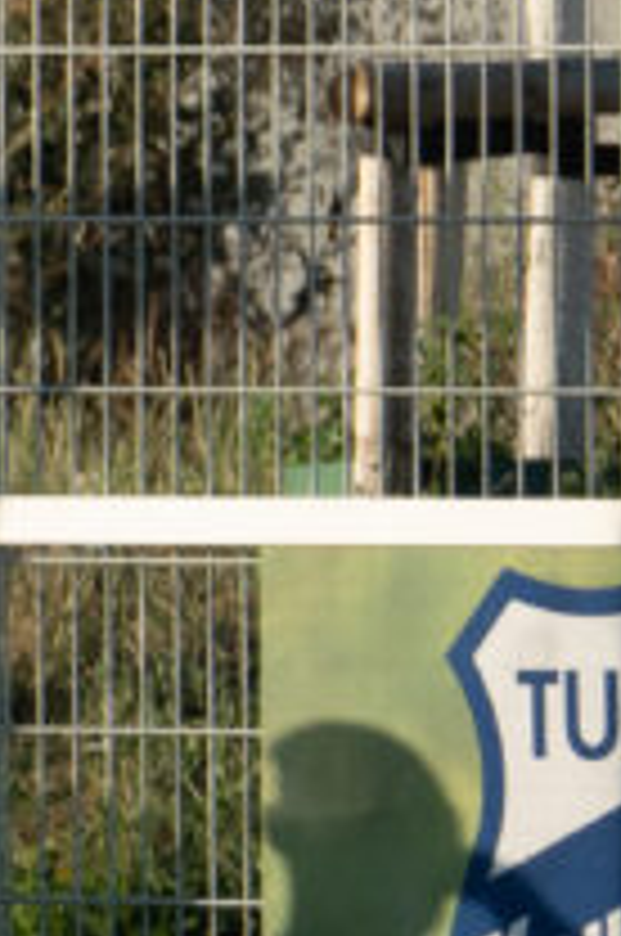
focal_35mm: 2960
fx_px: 76840
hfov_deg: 0.5
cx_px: -2056
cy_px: 256
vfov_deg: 0.7
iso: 1000
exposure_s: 1/1000
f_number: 9
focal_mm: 400
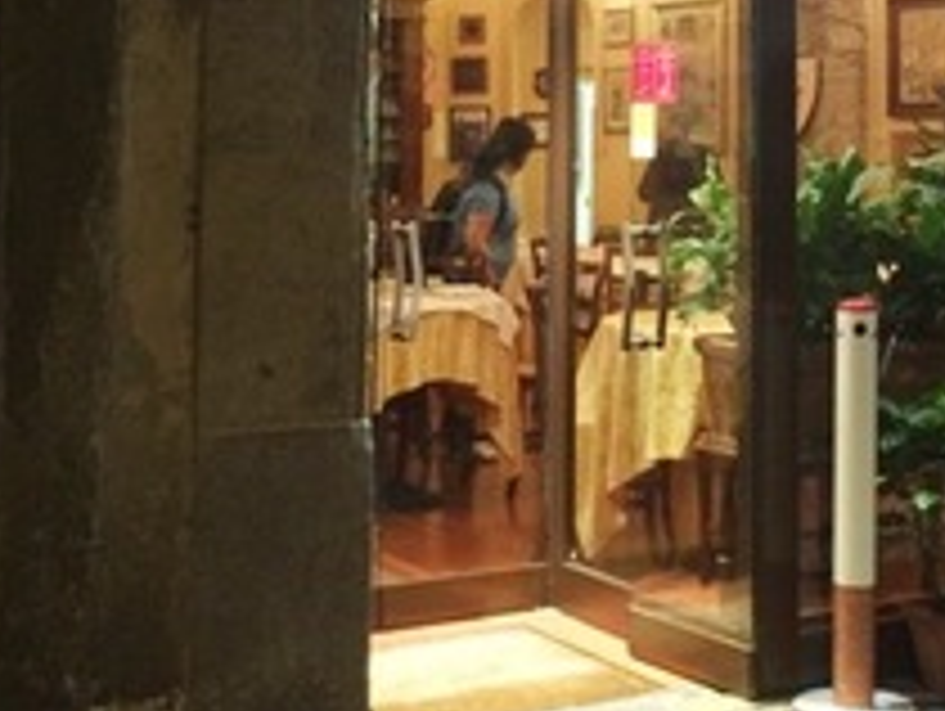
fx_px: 1886
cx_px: 621
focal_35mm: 69
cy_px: -25
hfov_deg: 28.0
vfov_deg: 20.6
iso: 320
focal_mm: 4.15
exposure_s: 1/24
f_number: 2.2
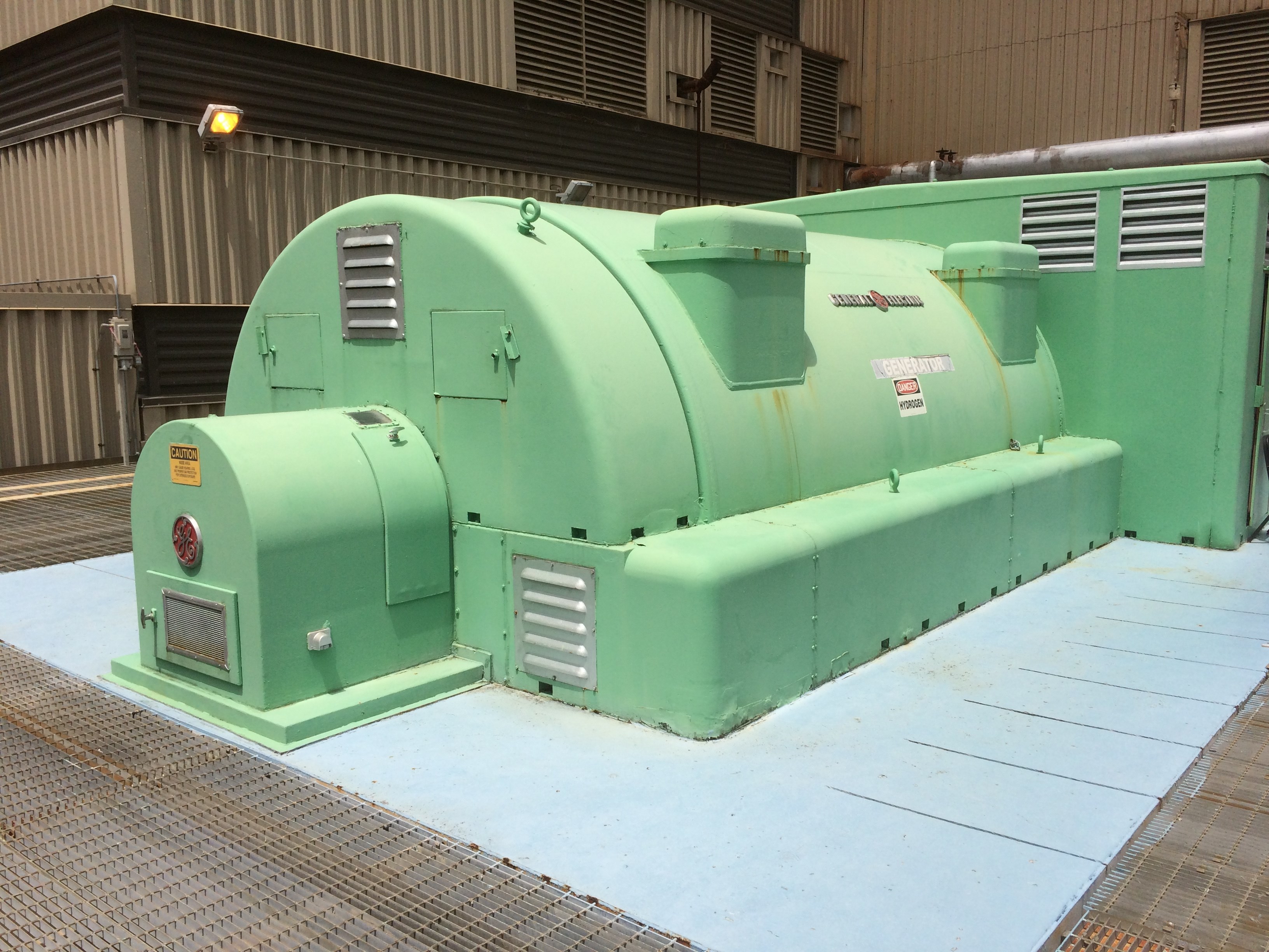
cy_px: 476
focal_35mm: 29
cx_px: 634
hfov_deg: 61.7
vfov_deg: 48.2
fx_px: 1063
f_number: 2.2
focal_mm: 4.15
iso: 32
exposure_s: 1/5882
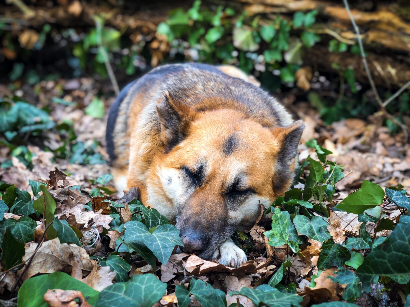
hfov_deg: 36.8
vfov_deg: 28.0
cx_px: 205
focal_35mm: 52
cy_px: 154
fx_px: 616
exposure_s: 1/60
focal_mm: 6
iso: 25
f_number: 2.4
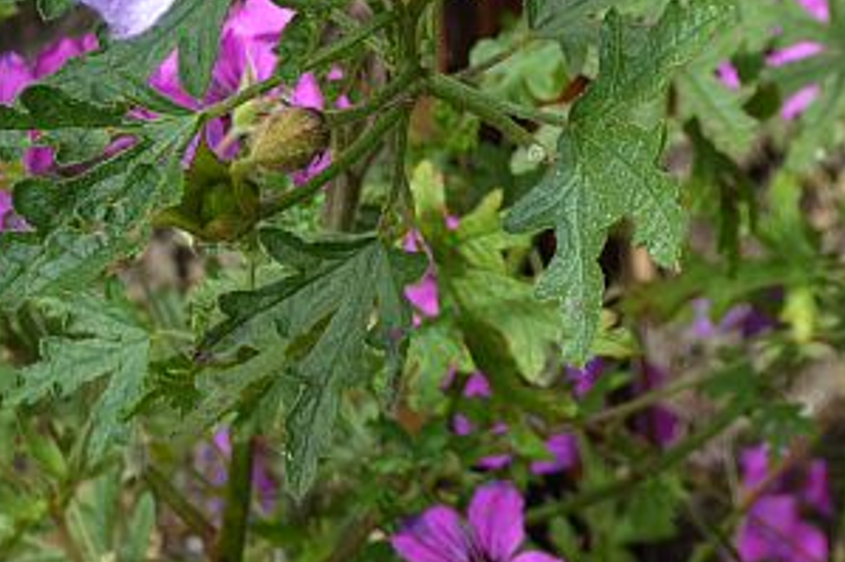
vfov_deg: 5.8
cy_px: -107
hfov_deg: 8.7
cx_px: 647
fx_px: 5536
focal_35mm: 236
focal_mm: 19
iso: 100
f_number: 5.1
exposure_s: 1/100
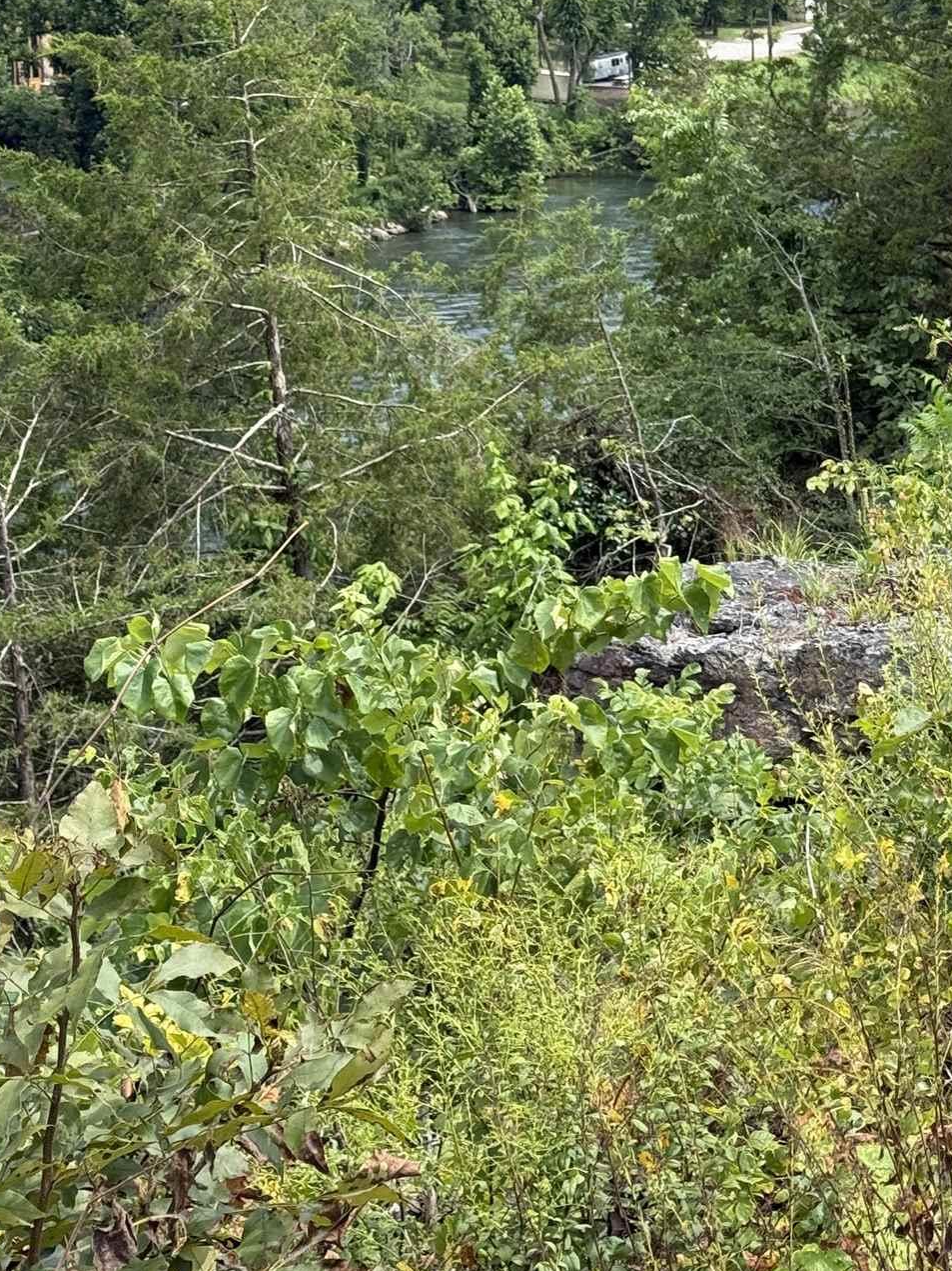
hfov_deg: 16.8
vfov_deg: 22.5
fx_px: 3191
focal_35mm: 87
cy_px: 532
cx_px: 820
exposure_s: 1/2273
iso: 100
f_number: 1.78
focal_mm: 6.76
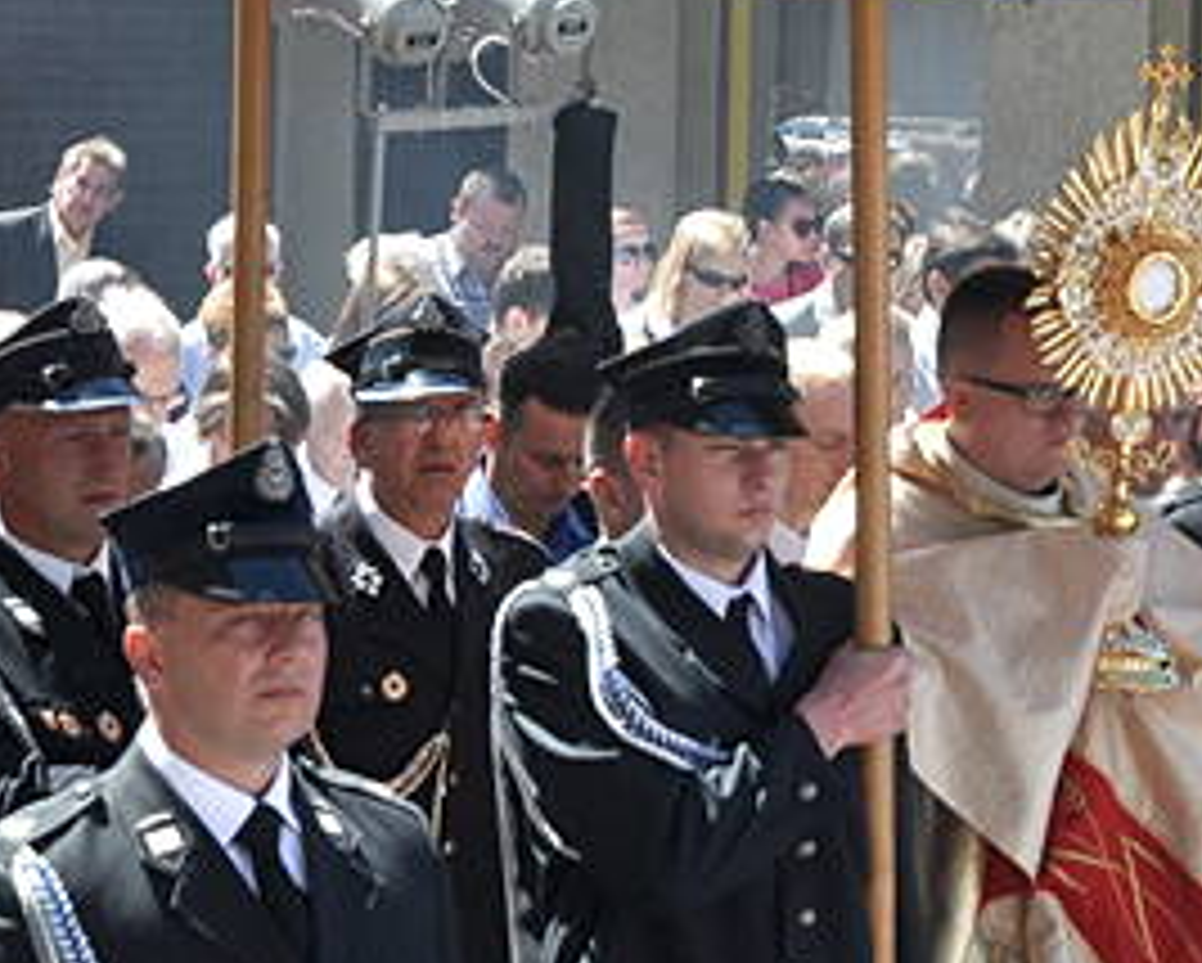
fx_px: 6052
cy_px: 380
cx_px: 1175
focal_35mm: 170
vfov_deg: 9.1
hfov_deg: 11.2
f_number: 10
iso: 400
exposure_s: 1/400
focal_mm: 38
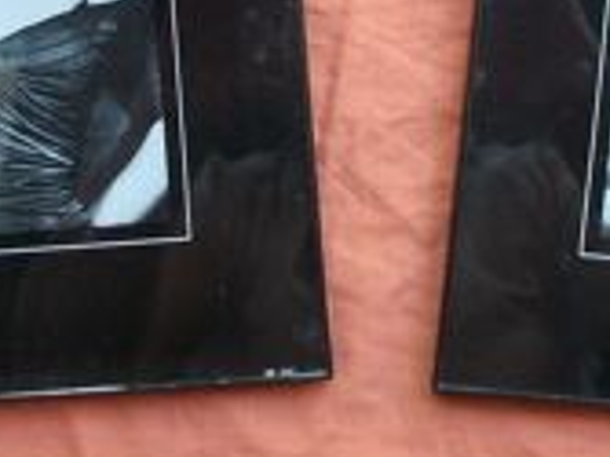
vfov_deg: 15.6
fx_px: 1620
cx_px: 409
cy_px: -58
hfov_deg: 21.2
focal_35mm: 92
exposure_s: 1/40
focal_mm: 5.7
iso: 81
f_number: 2.9
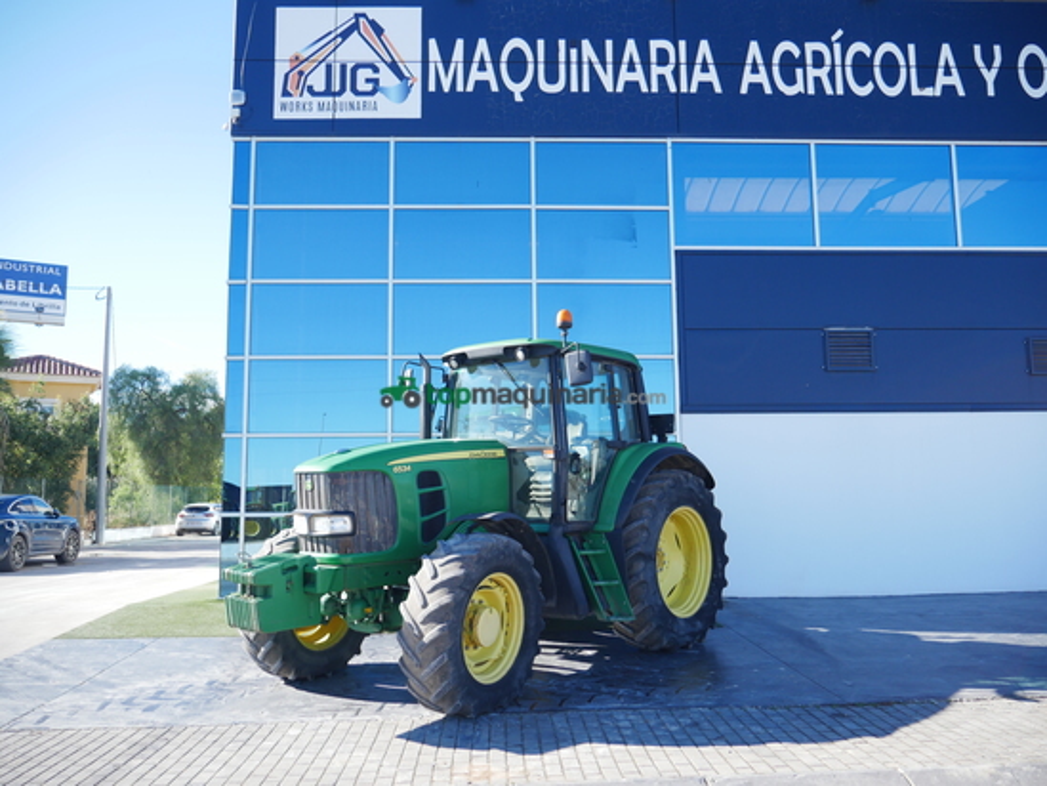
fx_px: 847
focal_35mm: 28
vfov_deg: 49.8
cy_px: 393
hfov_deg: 63.4
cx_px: 524
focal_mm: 14
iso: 200
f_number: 3.5
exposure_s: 1/640
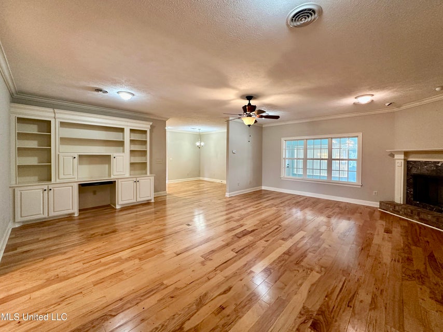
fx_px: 179
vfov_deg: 85.6
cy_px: 166
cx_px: 222
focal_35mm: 14
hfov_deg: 102.1
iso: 250
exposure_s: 1/60
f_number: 2.2
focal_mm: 2.22
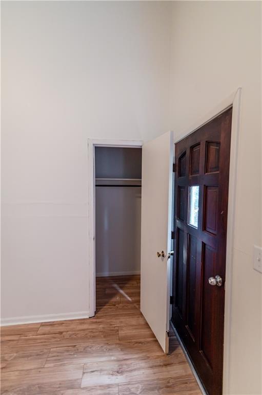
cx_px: 131
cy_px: 198
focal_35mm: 16
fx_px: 175
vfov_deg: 96.8
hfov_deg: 73.7
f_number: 2.8
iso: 320
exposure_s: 1/250
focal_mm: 16
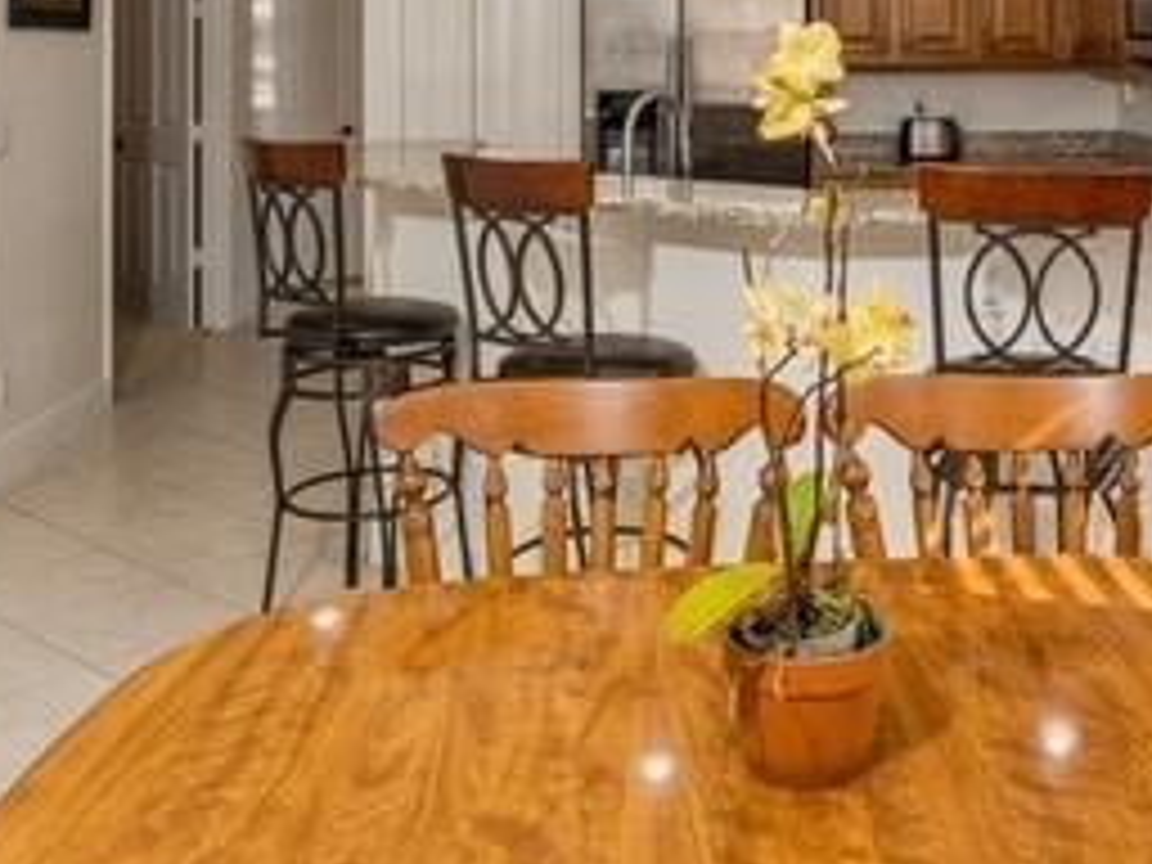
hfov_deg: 43.3
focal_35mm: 42
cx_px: 873
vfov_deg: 32.4
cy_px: 65
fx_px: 1398
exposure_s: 1/30
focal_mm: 14
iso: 160
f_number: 8
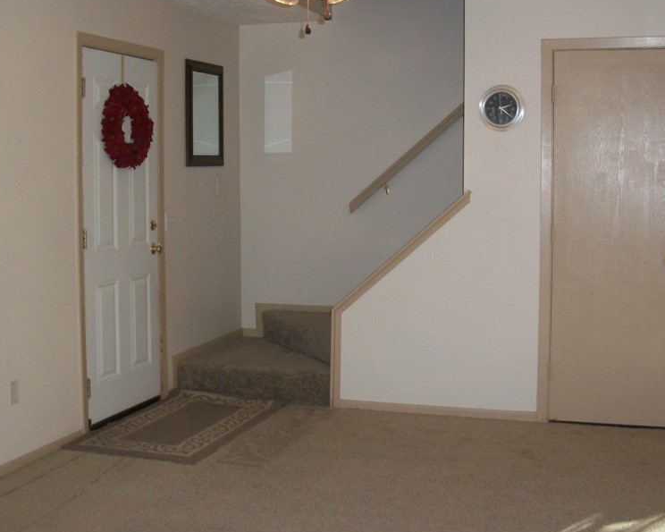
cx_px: 329
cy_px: 245
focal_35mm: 47
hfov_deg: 39.5
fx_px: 925
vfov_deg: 32.1
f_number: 3.1
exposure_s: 1/60
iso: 160
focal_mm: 6.3
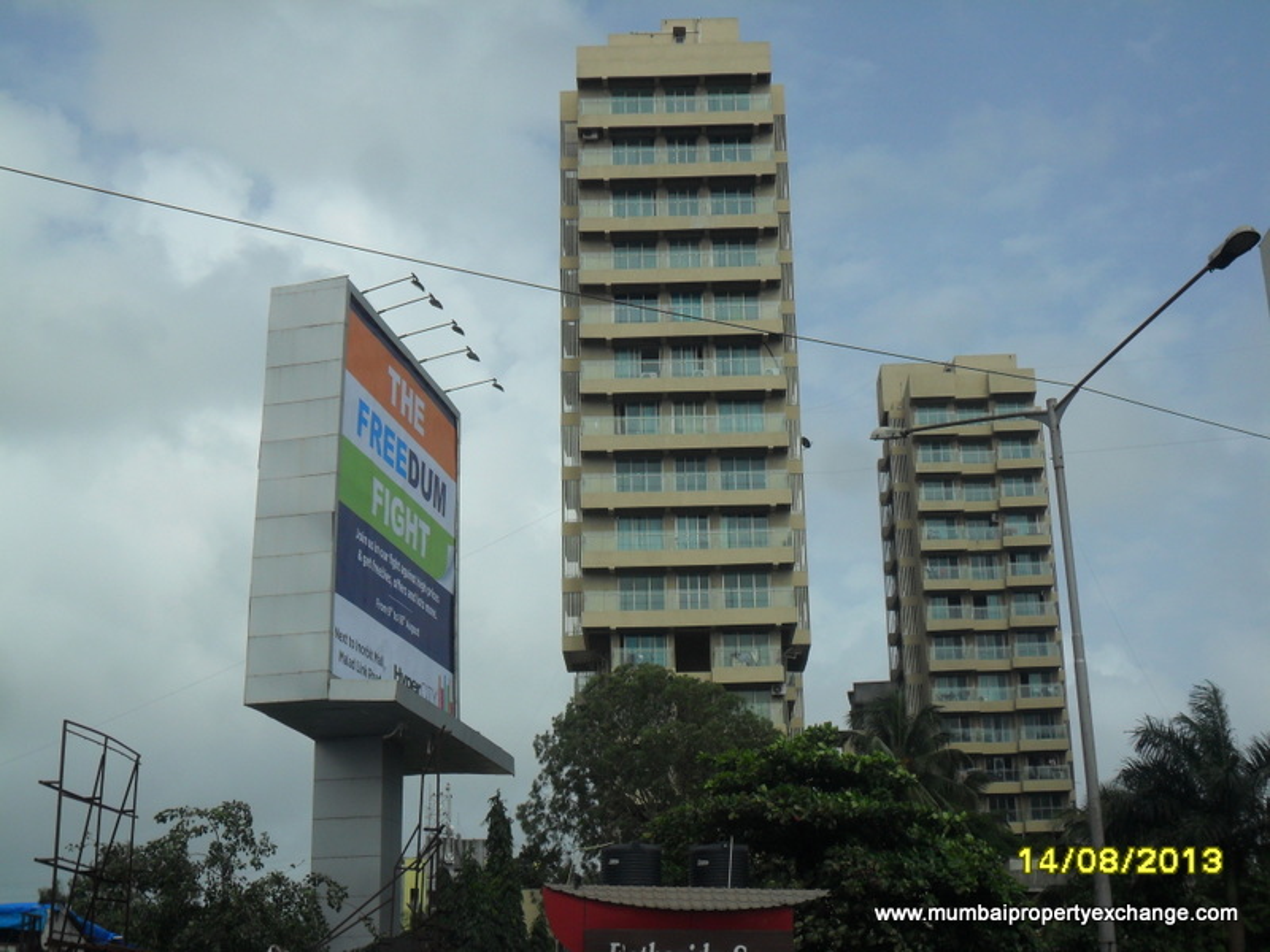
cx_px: 635
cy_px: 476
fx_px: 1908
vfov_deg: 28.0
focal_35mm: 52
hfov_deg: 36.8
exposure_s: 1/180
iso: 100
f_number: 12.6
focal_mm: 9.3
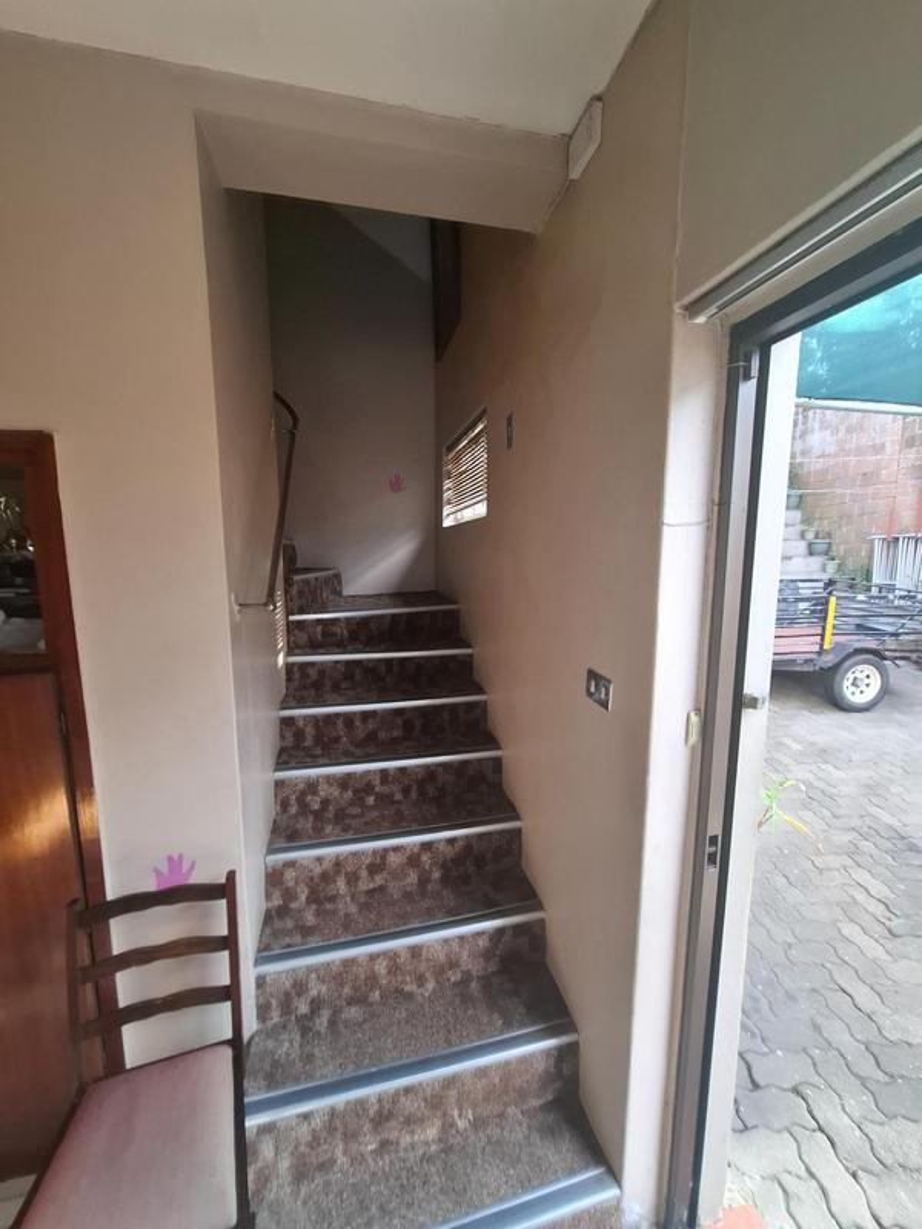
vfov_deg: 106.2
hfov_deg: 89.9
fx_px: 462
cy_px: 614
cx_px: 461
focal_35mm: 13
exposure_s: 1/50
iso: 40
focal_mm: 1.74
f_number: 2.2
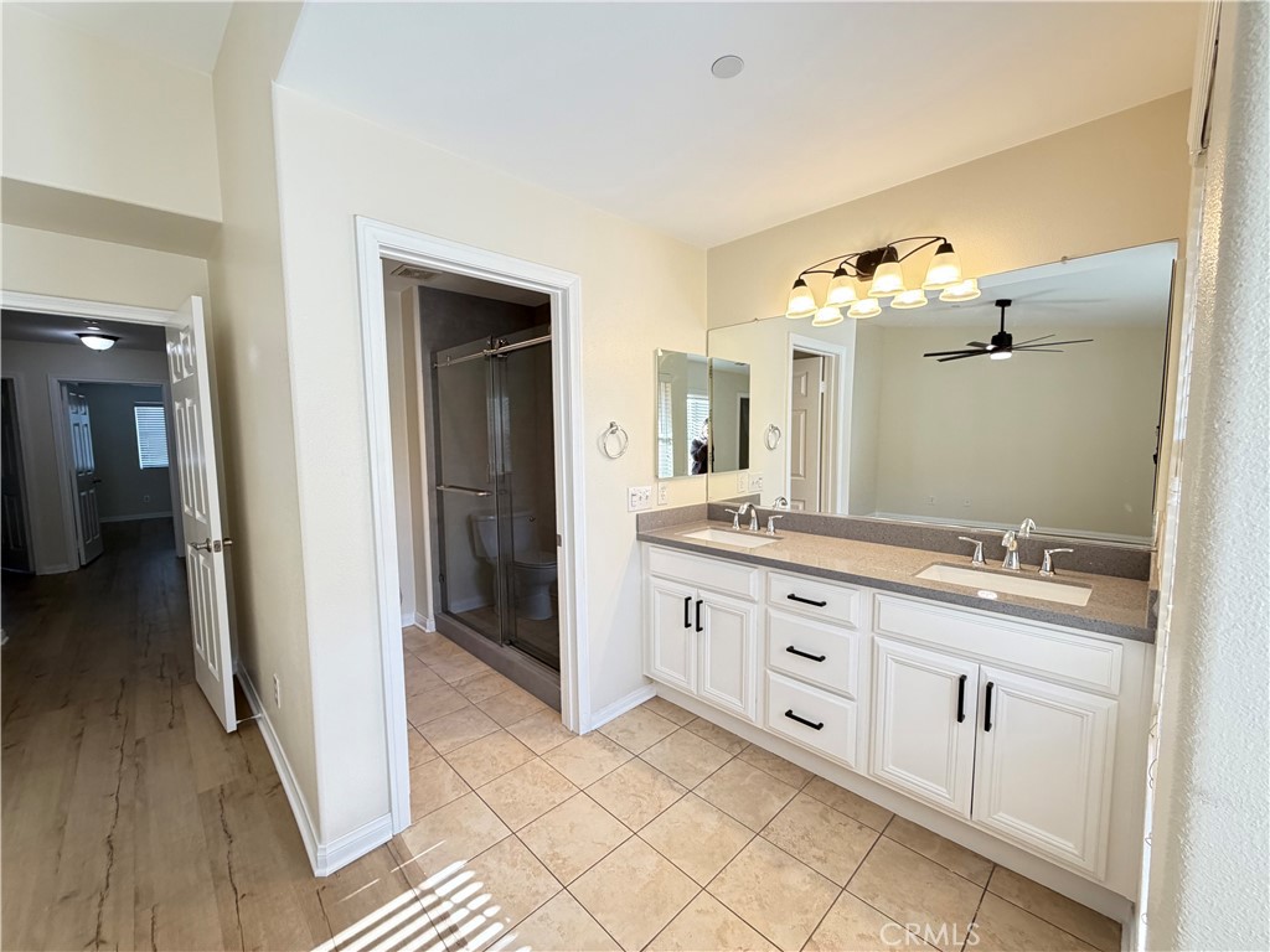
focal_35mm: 14
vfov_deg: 85.7
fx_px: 514
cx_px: 635
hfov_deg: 102.1
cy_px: 476
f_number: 2.2
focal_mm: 2.22
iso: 320
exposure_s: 1/120
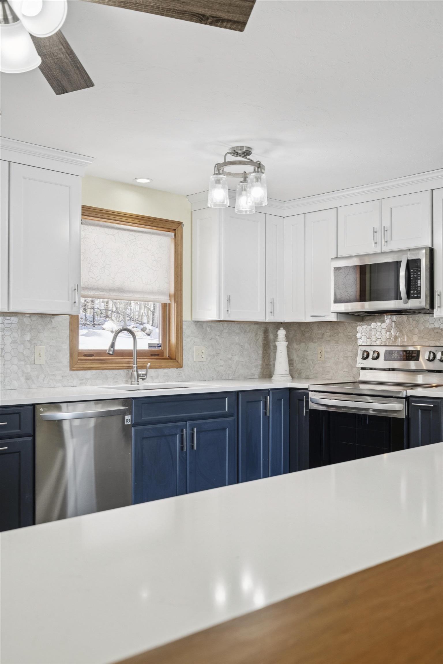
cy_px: 332
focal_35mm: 35
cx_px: 222
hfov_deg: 37.9
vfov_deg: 54.4
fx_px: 646
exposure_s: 1/25
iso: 640
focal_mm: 35
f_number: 8
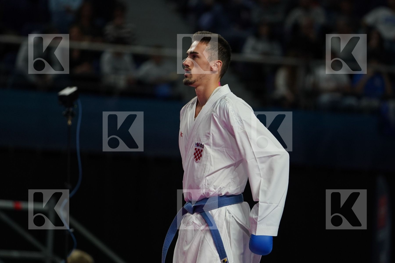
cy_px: 132
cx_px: 198
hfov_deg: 6.9
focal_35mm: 300
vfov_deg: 4.6
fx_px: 3291
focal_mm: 200
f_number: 2.8
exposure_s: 1/1000
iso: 1000
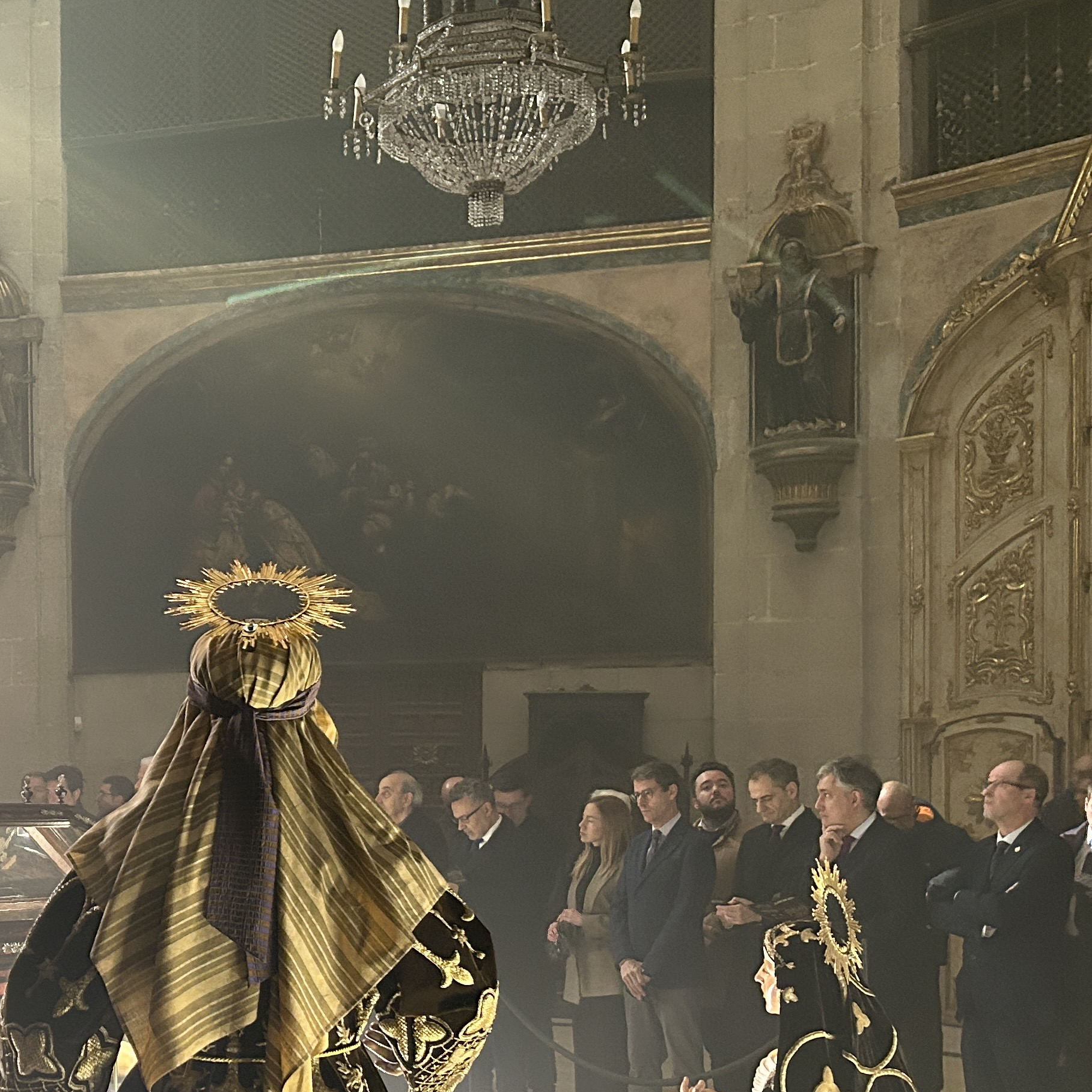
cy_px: 782
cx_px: 154
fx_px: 1820
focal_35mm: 51
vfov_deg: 32.9
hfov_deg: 32.1
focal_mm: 5.7
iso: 500
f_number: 1.5
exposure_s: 1/60
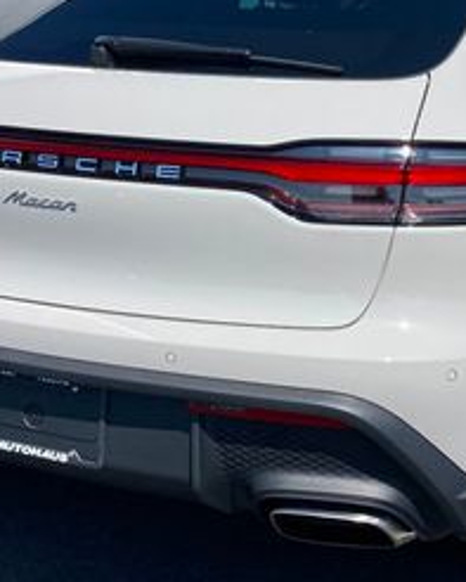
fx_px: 1223
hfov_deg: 21.5
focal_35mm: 71
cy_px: 203
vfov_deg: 26.6
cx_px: 303
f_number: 1.8
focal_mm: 3.99
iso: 20
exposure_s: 1/2183
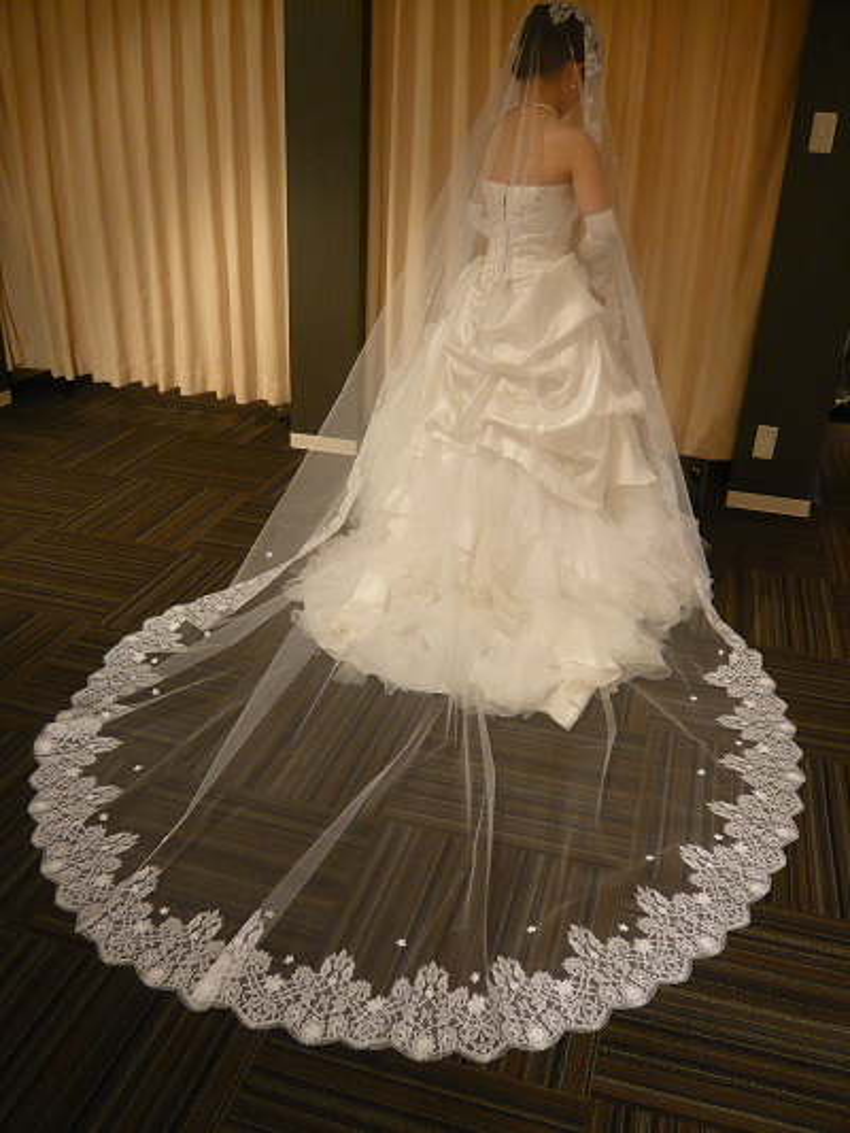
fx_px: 916
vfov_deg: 63.4
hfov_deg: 49.8
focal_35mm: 28
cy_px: 566
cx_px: 425
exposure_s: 1/13
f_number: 2.8
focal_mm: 4.6
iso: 200
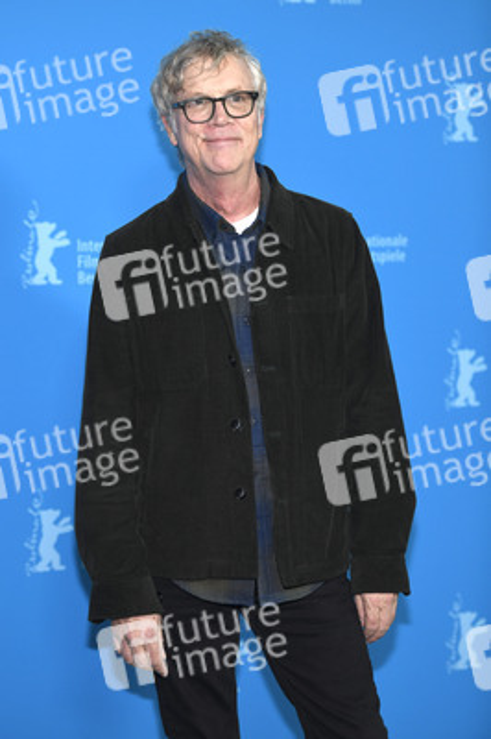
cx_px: 246
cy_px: 370
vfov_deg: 20.8
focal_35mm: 98
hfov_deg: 13.9
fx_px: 2008
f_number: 3.2
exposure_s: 1/320
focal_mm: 98
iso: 800
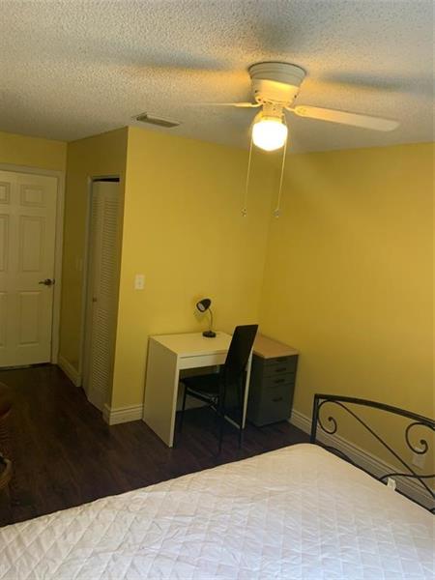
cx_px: 218
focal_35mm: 26
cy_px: 290
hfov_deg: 53.1
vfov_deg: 67.3
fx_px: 436
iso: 160
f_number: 1.8
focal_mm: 4.25
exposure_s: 1/60
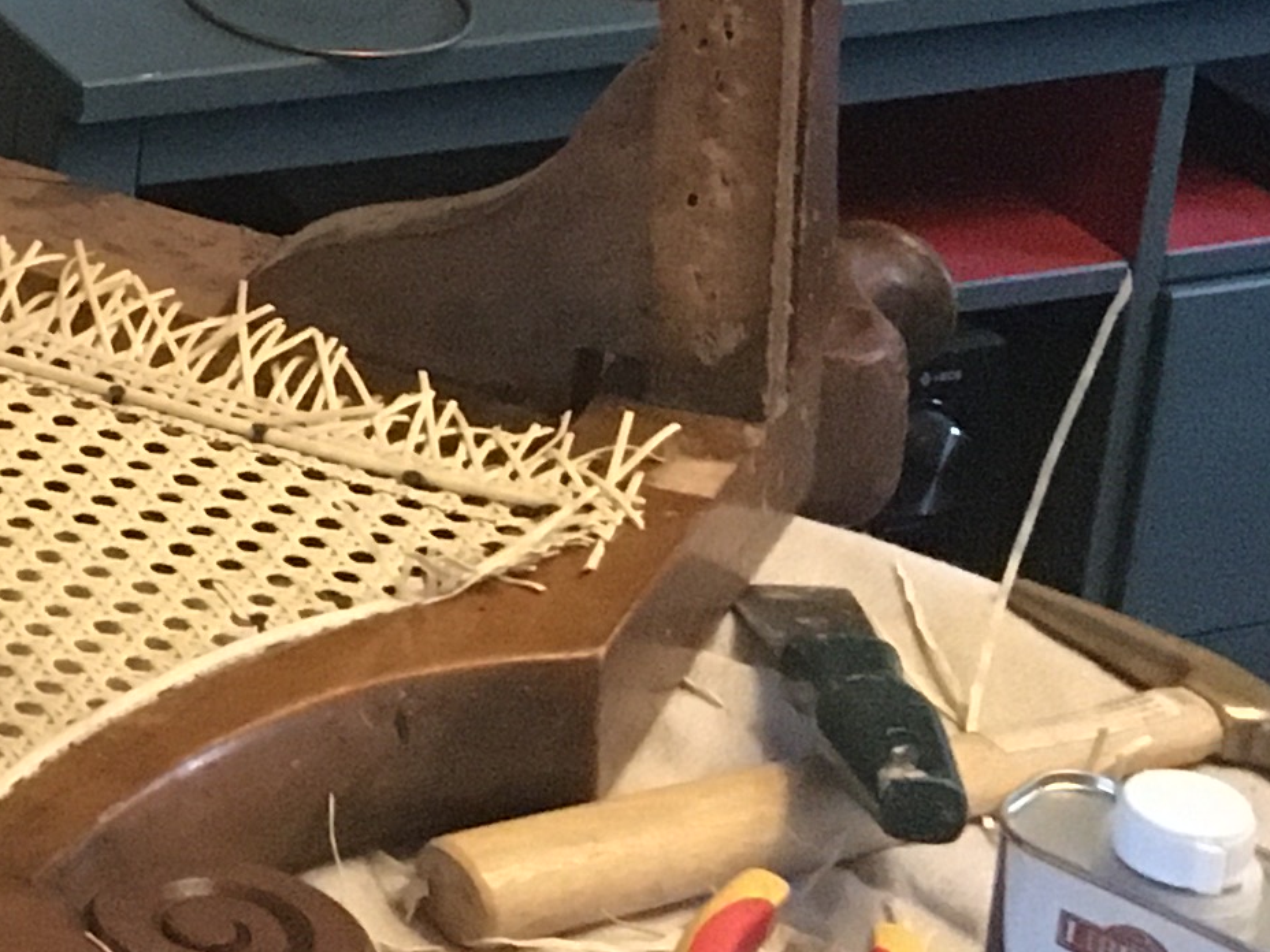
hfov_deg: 14.2
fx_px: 4623
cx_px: -870
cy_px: -525
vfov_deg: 11.2
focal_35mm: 126
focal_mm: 4.15
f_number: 2.2
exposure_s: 1/17
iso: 320
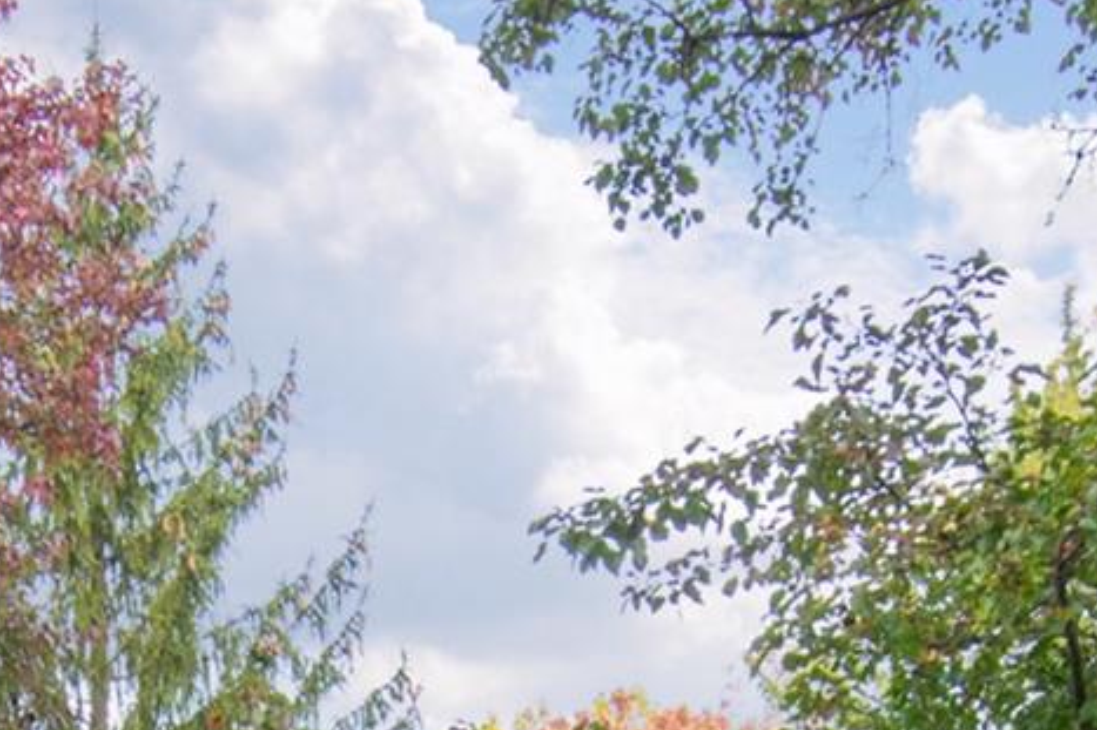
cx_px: 157
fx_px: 2406
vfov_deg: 15.0
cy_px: 1317
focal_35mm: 79
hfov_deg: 25.1
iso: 800
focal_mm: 12
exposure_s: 1/100
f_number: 10
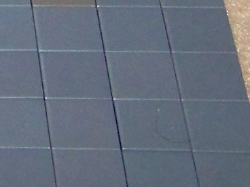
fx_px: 1936
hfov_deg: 6.8
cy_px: -416
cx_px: -452
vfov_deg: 5.2
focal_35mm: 268
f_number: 2.8
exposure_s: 1/30
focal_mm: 6.3
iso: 200
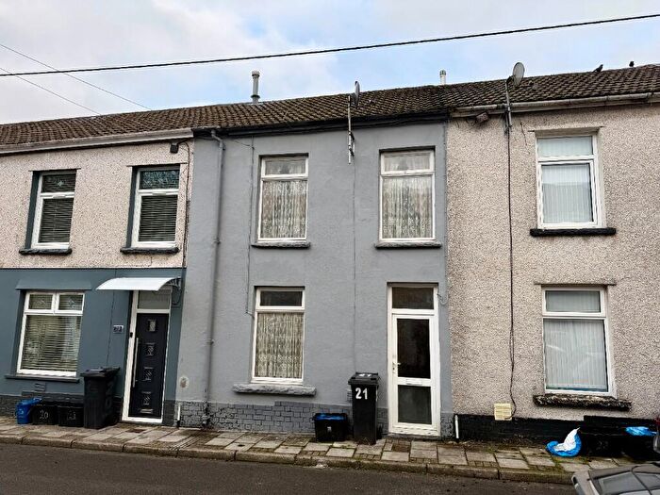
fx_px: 458
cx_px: 330
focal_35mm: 24
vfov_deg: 56.8
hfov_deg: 71.6
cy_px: 248
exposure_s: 1/428
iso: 80
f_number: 1.78
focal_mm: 6.76
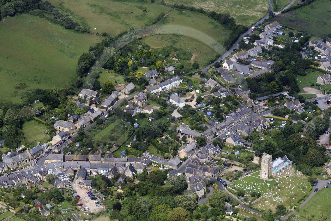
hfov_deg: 20.4
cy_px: 110
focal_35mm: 100
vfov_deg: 13.7
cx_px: 166
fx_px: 919
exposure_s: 1/800
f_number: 7.1
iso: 400
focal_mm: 100
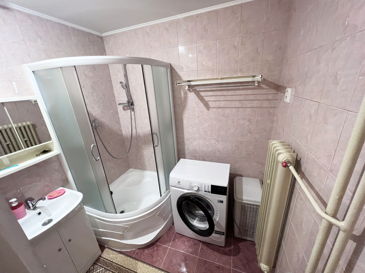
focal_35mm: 13
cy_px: 136
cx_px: 182
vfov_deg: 89.9
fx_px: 137
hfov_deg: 106.2
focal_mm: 1.57
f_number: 1.8
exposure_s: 1/50
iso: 400
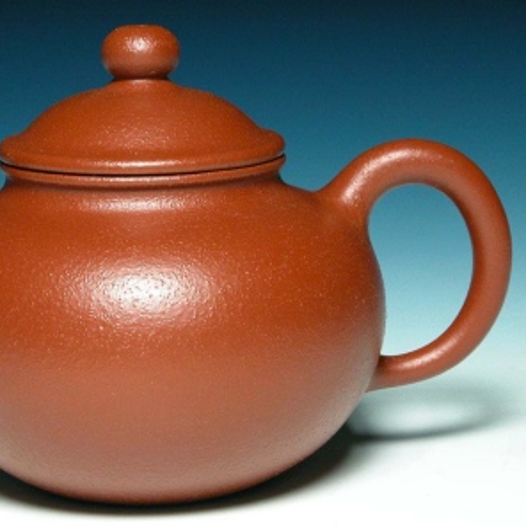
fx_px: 2338
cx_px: 174
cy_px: 263
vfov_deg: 12.8
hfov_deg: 12.8
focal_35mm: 136
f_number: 7.5
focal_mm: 29.5
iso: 276
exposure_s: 1/4.2
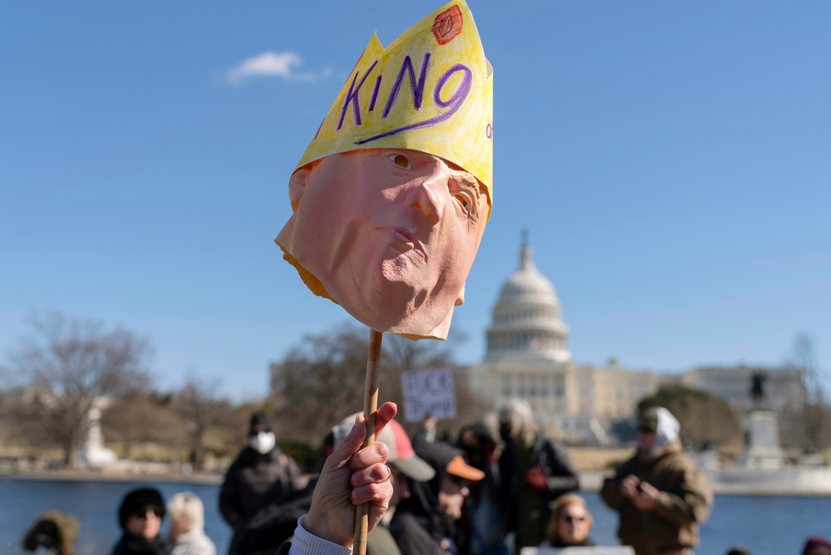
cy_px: 273
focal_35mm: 42
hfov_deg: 46.4
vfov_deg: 31.9
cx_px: 415
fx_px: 970
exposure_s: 1/800
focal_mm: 41
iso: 100
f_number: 4
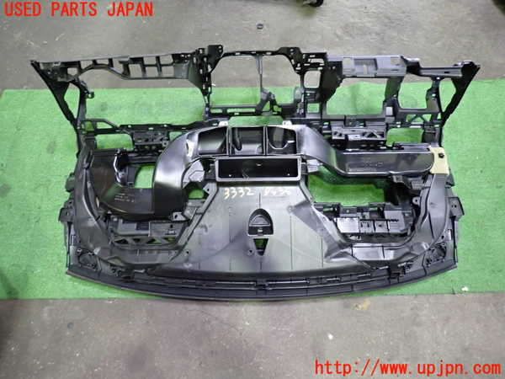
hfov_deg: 69.4
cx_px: 252
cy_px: 190
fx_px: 365
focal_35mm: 25
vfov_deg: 54.9
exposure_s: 1/30
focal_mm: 4.5
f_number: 2
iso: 400
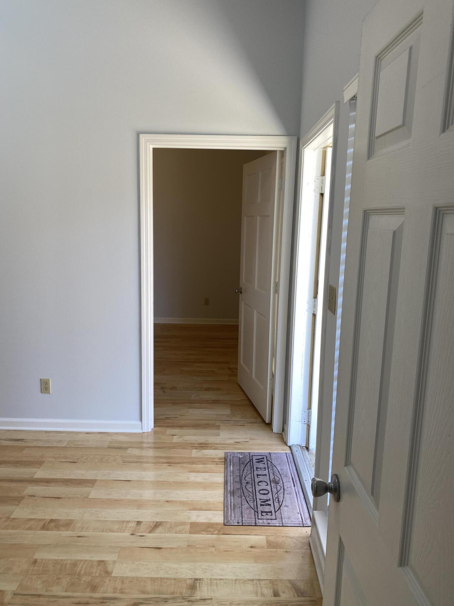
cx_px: 227
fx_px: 455
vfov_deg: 67.3
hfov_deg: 53.1
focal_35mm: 26
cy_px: 303
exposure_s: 1/120
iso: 40
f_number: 1.8
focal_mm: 4.25
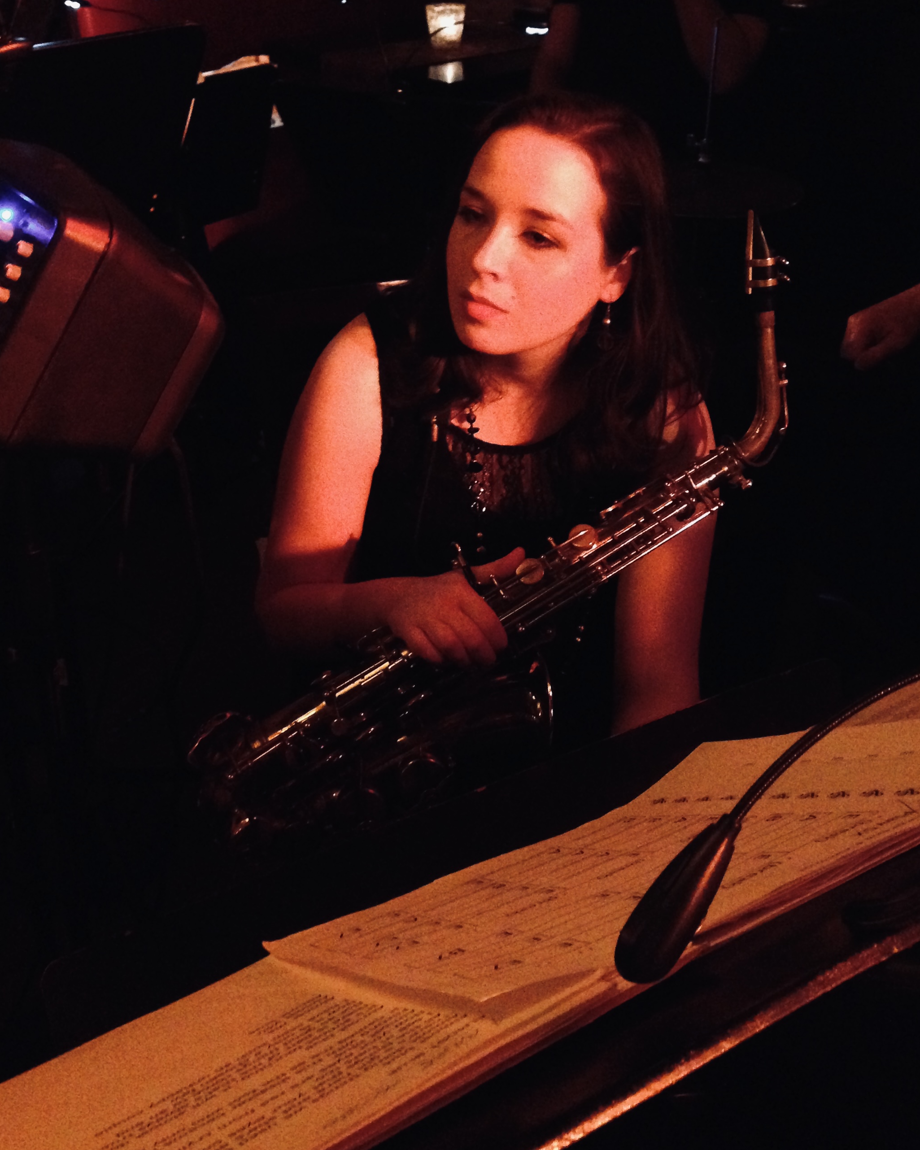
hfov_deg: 36.5
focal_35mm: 41
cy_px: 443
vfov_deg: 44.5
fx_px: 1396
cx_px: 475
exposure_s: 1/15
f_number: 2.4
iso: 800
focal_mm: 4.12
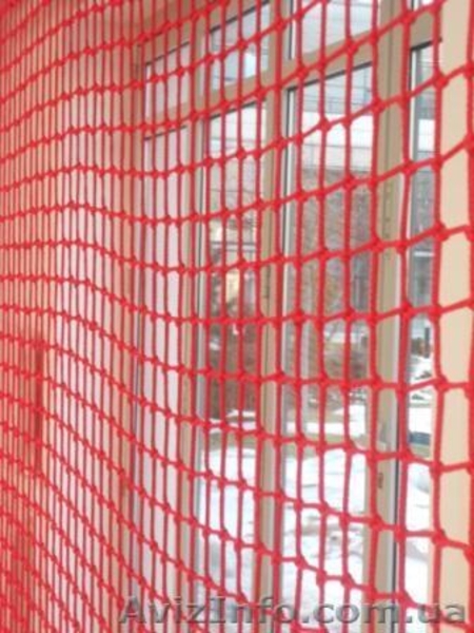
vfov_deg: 22.8
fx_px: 1570
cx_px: 237
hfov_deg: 17.2
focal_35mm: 86
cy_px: 316
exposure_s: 1/30
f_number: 6.3
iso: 160
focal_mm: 15.4
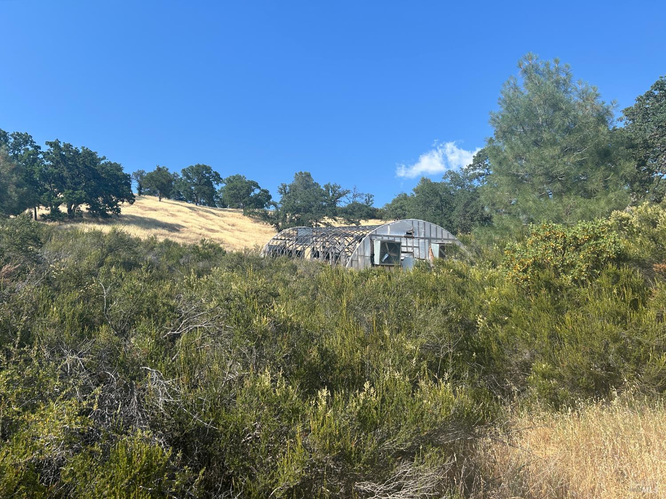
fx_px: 500
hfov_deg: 67.3
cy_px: 250
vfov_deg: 53.1
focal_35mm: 26
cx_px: 333
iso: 50
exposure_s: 1/2571
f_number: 1.5
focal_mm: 5.7
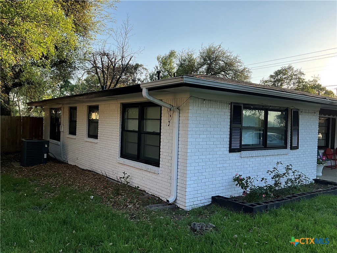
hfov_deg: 61.7
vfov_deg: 48.2
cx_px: 168
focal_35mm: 29
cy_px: 126
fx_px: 282
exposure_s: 1/491
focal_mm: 3
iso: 25
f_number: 1.8
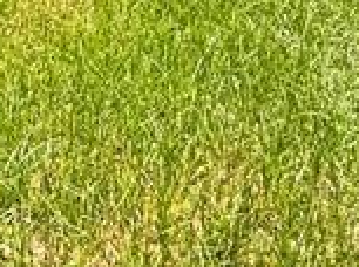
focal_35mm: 94
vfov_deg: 13.8
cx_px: -185
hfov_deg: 18.4
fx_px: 973
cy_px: -227
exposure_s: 1/955
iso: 64
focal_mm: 2.22
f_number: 2.2
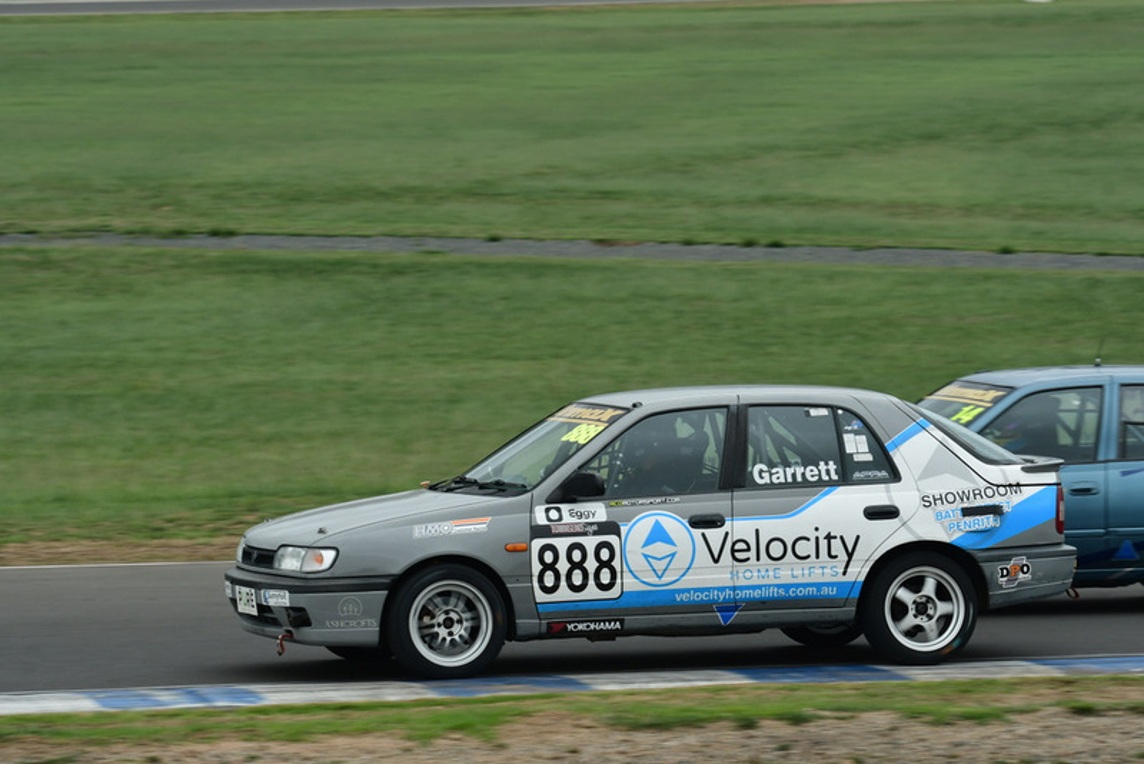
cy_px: 382
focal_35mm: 202
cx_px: 572
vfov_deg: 6.8
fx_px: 6437
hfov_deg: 10.2
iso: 500
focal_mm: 135
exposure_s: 1/250
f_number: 11
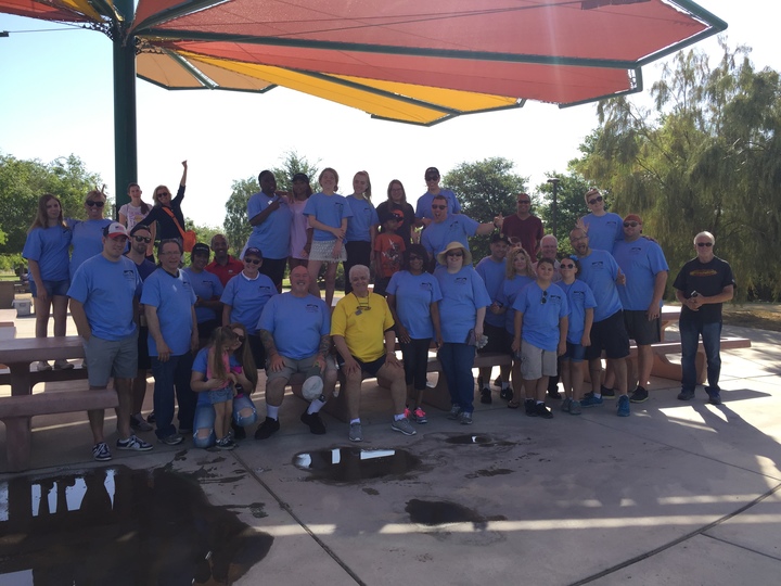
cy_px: 293
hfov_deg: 61.7
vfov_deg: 48.2
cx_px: 390
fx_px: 654
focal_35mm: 29
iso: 32
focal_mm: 4.15
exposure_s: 1/860
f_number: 2.2
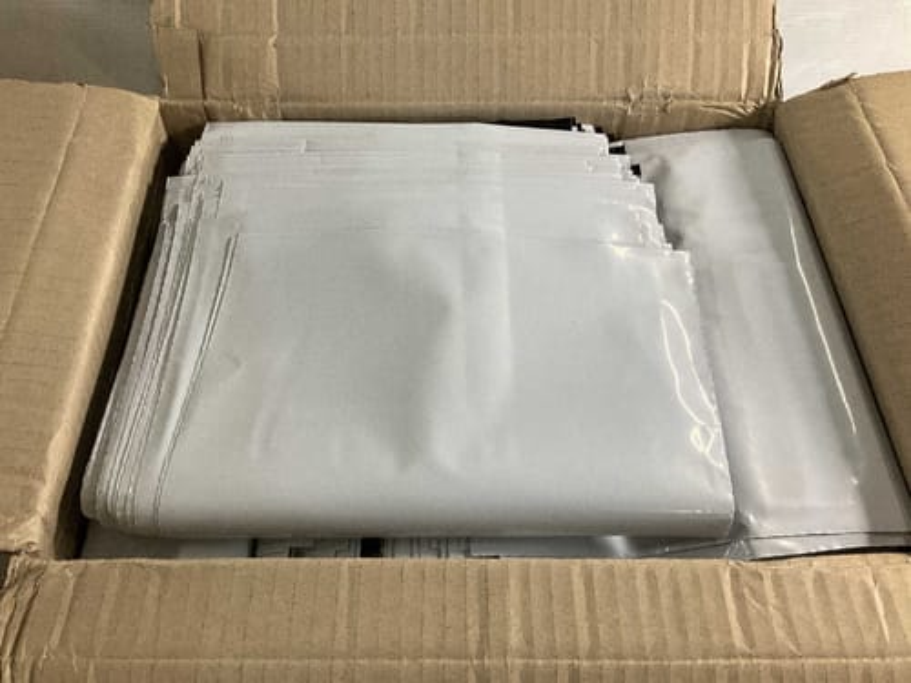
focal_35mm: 29
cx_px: 456
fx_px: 763
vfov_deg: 48.2
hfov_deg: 61.7
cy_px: 342
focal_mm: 3
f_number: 1.8
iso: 64
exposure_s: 1/50
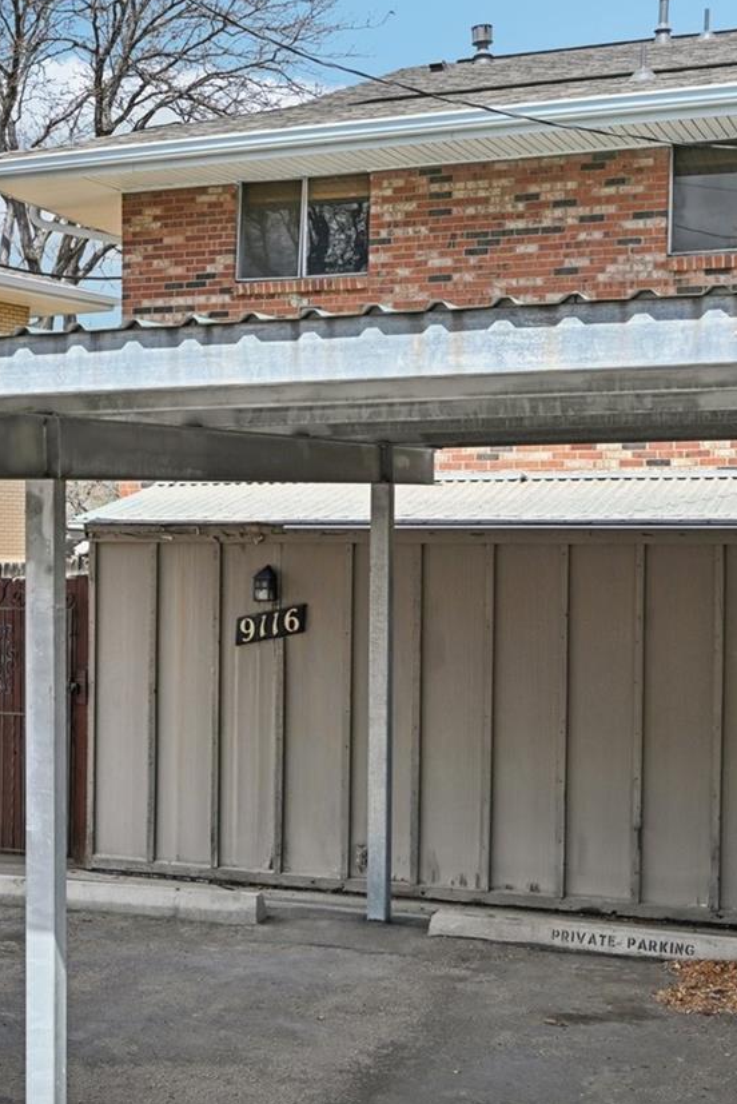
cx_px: 36
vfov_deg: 34.5
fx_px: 1779
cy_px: 519
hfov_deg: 22.7
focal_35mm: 58
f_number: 11
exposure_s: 1/50
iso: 64
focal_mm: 30
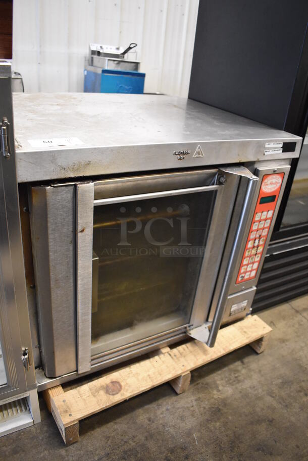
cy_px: 230
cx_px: 154
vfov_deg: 67.3
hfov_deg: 48.0
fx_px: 346
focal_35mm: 27
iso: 3200
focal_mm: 18
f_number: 3.5
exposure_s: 1/125
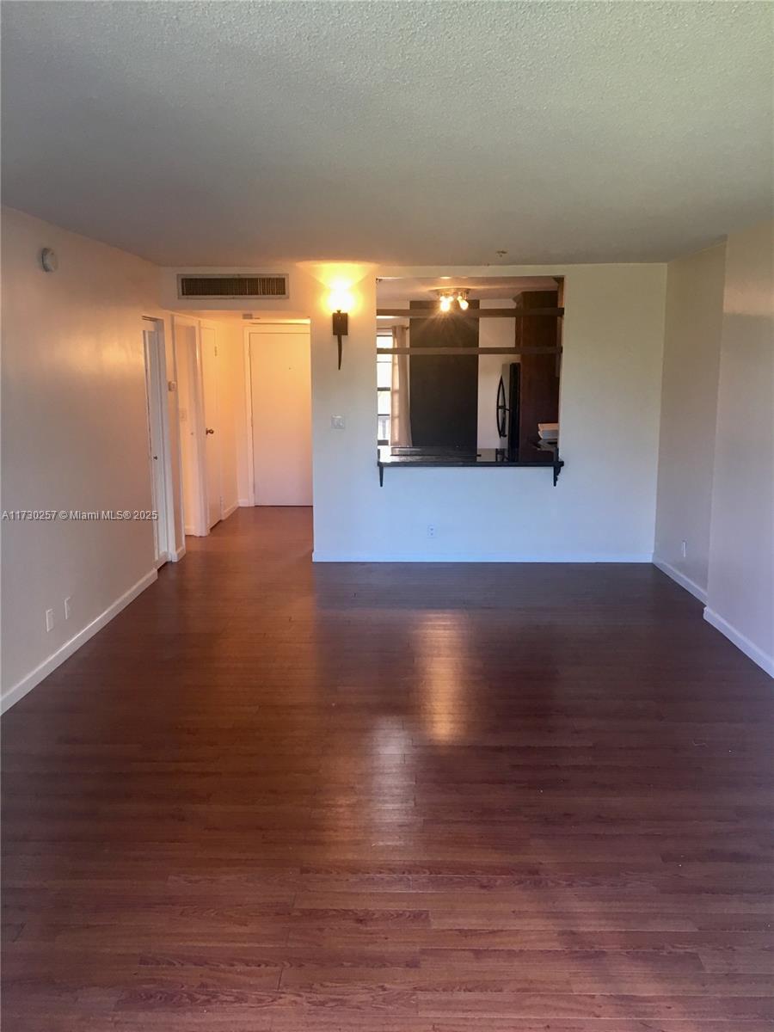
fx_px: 865
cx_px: 387
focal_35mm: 29
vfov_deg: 61.7
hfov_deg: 48.2
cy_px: 516
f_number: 2.2
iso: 64
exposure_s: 1/30
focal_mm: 4.15
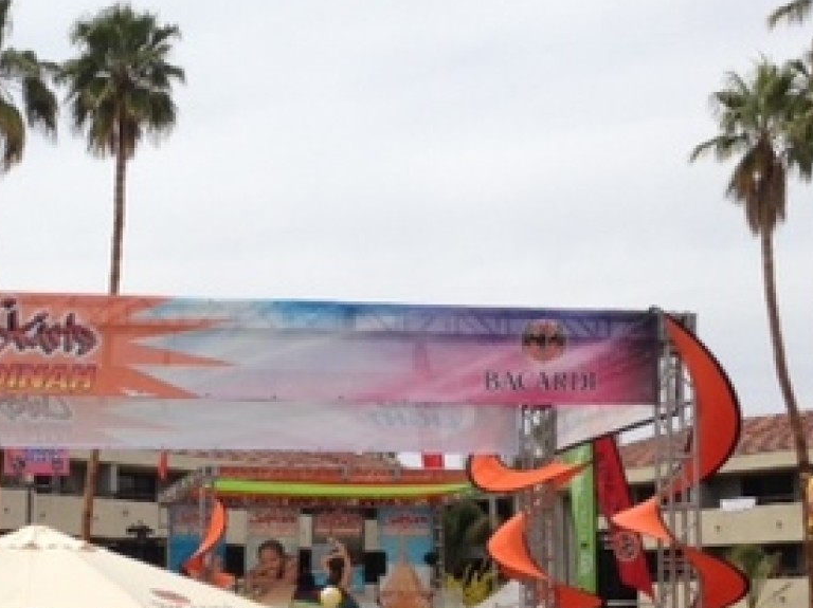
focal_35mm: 66
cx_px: 205
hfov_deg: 29.0
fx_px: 1549
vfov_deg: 21.9
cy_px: 487
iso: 50
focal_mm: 4.13
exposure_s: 1/2088
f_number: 2.4
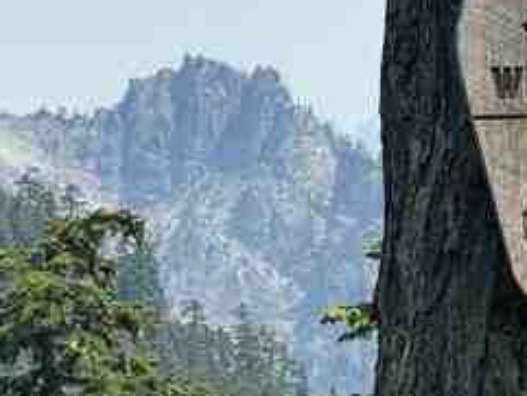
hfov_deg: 5.3
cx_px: 291
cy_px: 205
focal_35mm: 374
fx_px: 5697
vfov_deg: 4.0
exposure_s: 1/990
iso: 50
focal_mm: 15.66
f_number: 2.8
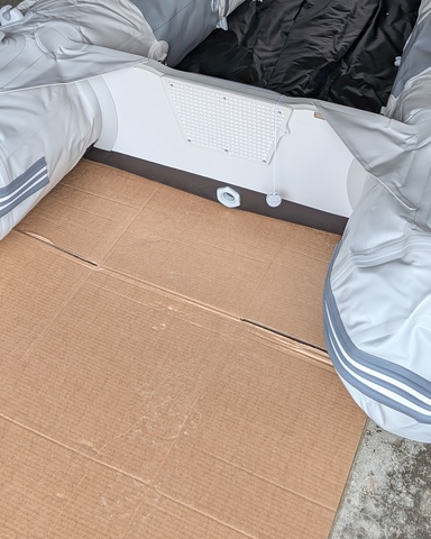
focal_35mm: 50
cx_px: 251
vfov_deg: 33.7
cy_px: -15
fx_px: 797
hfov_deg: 30.2
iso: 25
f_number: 1.68
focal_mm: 6.9
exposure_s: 1/43.1
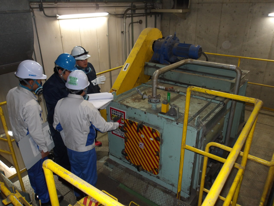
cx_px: 137
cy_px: 103
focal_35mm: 27
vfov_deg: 51.4
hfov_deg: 65.3
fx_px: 214
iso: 250
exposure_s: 1/15
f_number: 3
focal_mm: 4.9
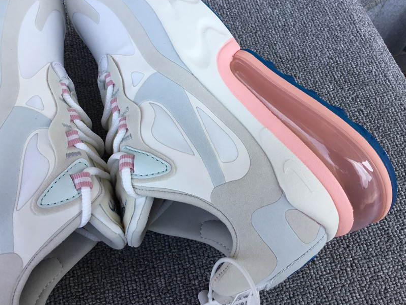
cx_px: 188
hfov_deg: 52.6
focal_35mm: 35
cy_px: 136
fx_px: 411
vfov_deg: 40.7
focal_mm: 3.3
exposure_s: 1/190
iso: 25
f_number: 2.4
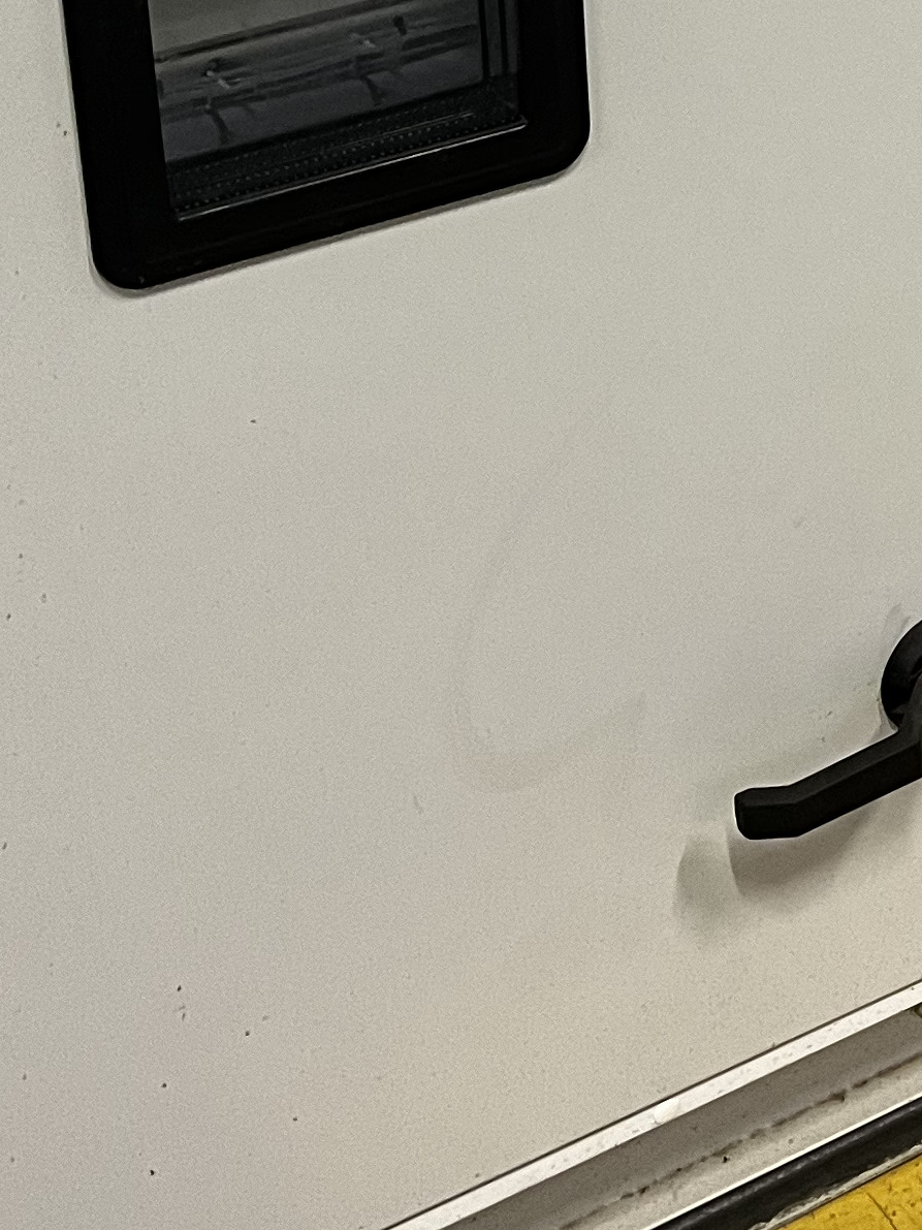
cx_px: 1213
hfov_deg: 15.9
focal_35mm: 88
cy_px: -335
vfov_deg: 20.5
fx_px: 3126
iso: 250
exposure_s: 1/50
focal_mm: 5.1
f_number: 1.6
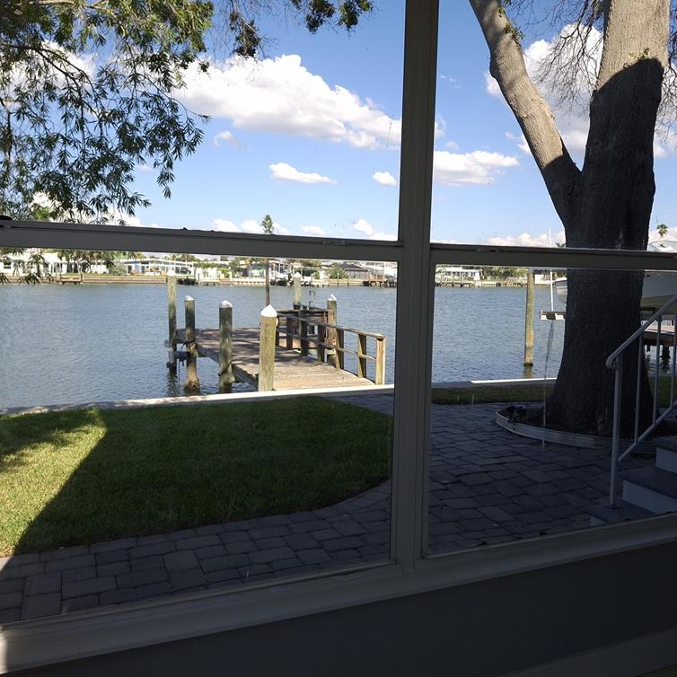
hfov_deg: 53.9
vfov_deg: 54.0
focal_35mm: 30
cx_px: 373
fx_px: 664
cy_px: 339
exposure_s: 1/368
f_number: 1.8
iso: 40
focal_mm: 4.69
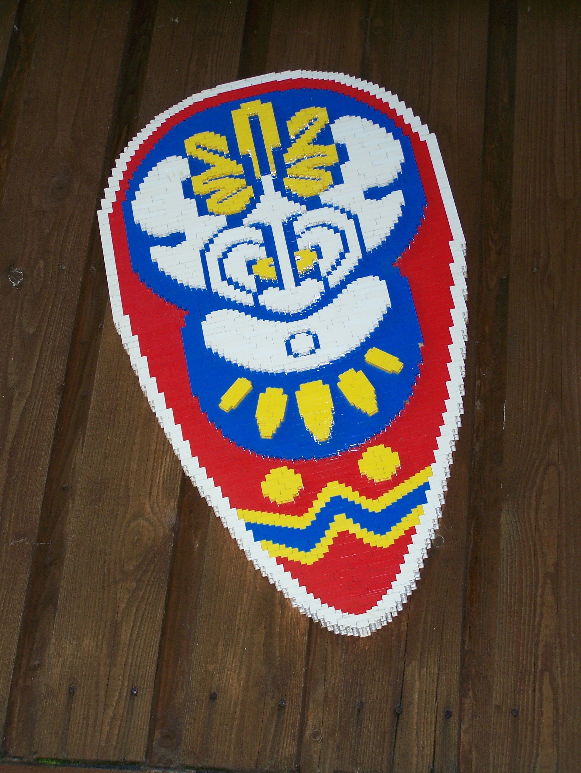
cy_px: 386
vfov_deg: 26.0
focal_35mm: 75
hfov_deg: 19.7
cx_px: 290
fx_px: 1676
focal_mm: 12.4
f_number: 3.2
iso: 80
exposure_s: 1/80
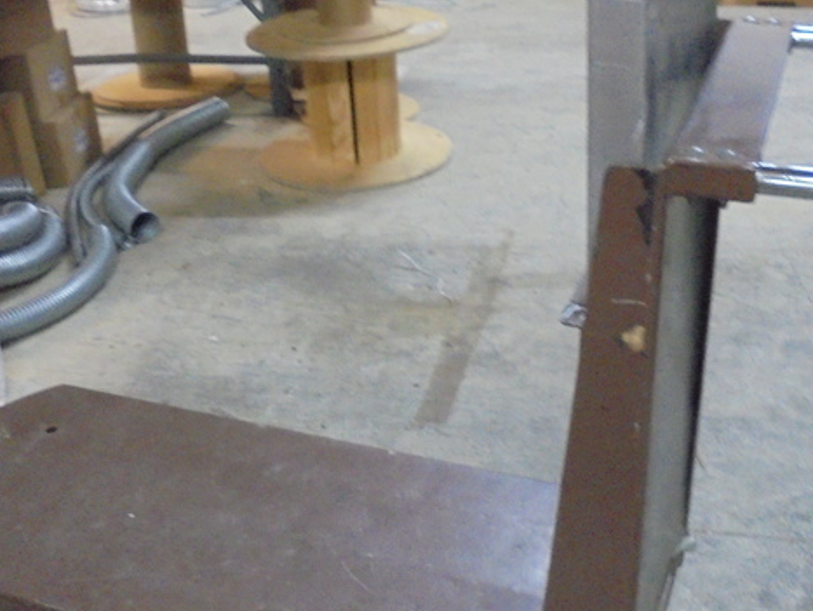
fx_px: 1011
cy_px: 320
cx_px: 426
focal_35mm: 43
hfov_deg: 43.8
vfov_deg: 33.6
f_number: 3.5
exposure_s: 1/15
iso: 800
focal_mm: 4.6
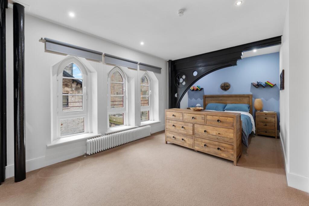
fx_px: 120
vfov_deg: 81.2
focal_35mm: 14
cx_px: 154
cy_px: 103
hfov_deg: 104.2
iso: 640
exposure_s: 1/3
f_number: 8
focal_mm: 14
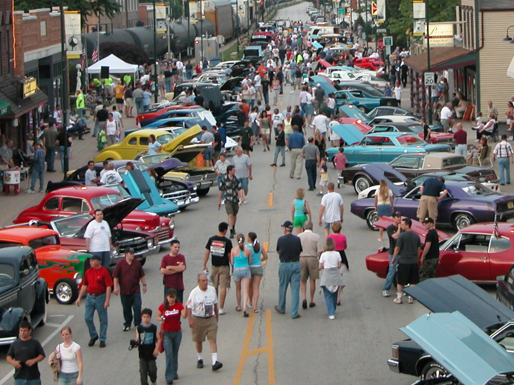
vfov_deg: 11.9
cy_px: 79
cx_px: 323
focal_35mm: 124
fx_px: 1841
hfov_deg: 15.9
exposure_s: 1/54.9
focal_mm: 14.7
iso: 100
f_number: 3.1
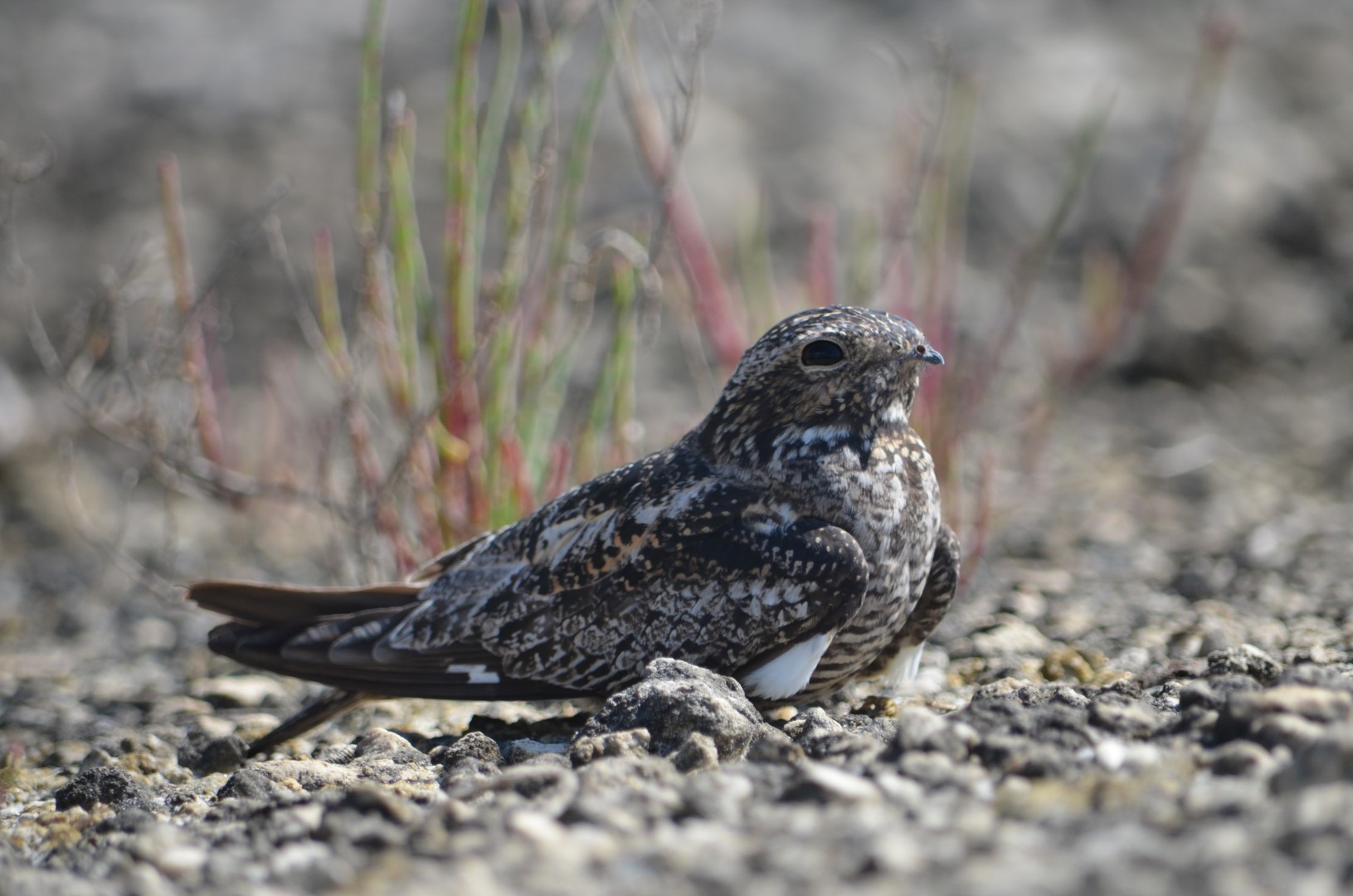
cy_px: 448
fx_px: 16876
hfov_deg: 4.6
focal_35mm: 450
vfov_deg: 3.0
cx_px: 676
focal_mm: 300
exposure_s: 1/1250
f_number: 5.6
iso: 400
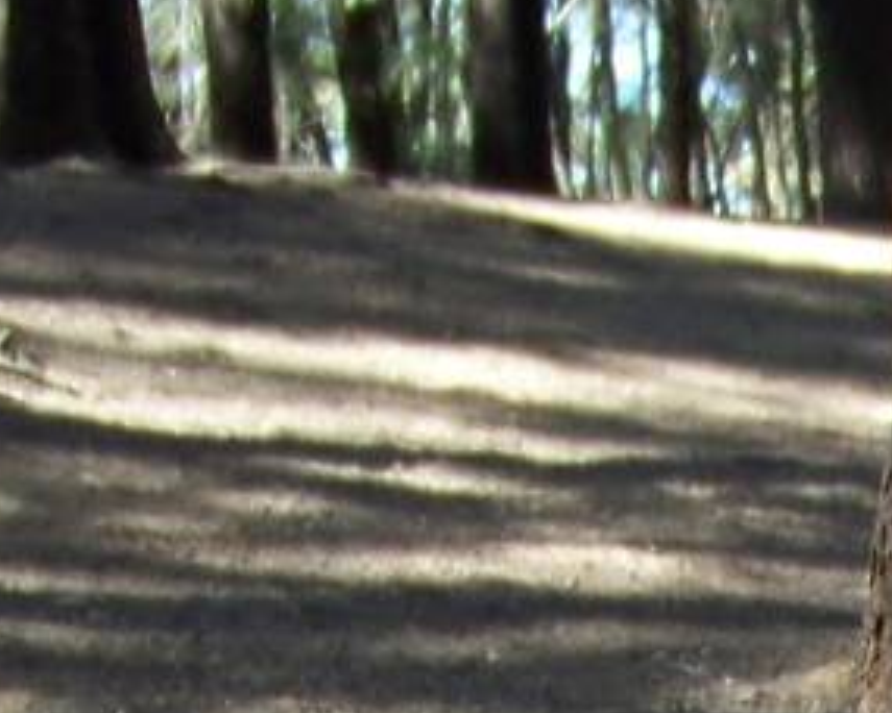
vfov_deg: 7.5
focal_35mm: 197
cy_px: 1401
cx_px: 1302
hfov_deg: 9.5
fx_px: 5201
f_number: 2.8
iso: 64
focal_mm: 5.85
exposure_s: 1/80
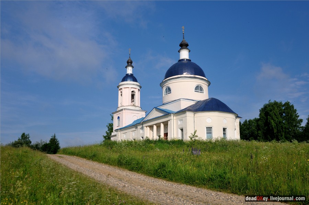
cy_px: 102
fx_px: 309
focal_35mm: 36
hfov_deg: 53.2
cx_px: 154
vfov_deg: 36.8
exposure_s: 1/2000
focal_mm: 24
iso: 200
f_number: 5.6
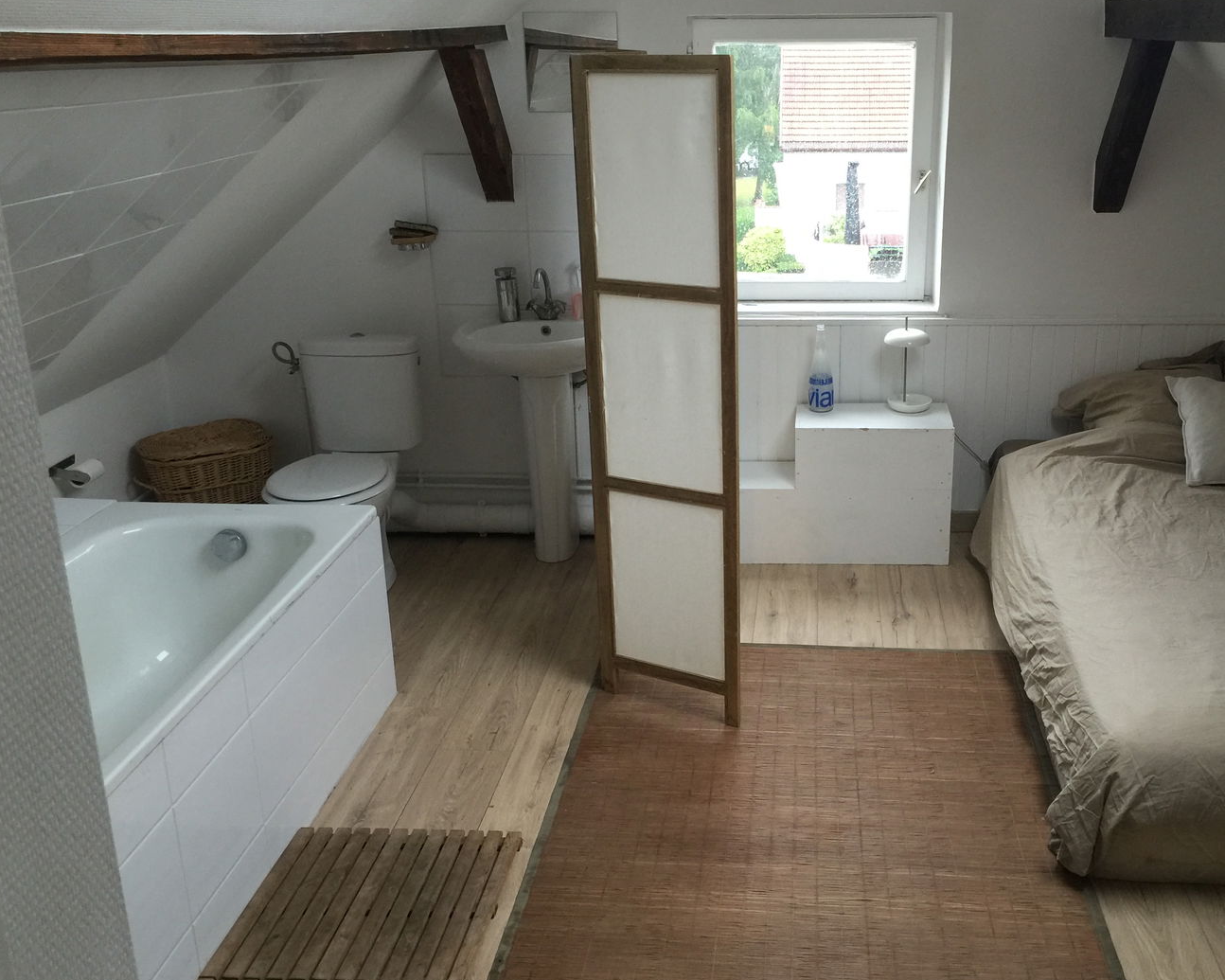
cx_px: 733
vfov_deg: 42.2
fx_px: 1269
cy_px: 494
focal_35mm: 35
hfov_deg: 51.2
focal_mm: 4.15
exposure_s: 1/17
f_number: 2.2
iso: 80
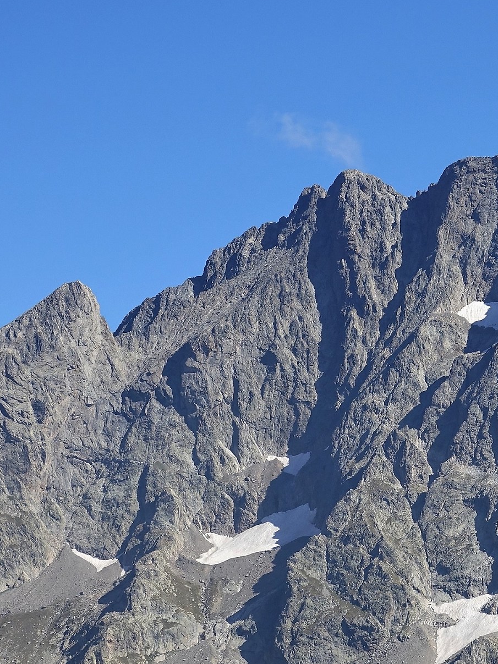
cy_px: 331
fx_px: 2897
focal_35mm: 151
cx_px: 471
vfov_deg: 13.1
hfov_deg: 9.8
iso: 100
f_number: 4
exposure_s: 1/1000
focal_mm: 28.91
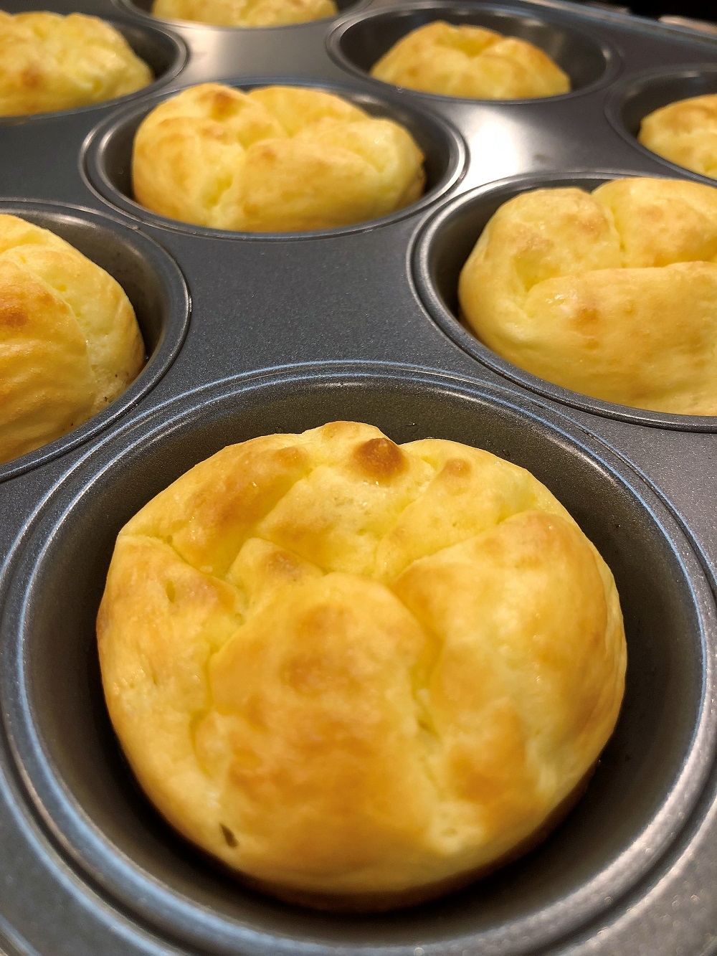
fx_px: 773
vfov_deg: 63.4
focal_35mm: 28
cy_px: 478
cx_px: 358
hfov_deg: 49.8
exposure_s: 1/24
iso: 40
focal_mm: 3.99
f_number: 1.8
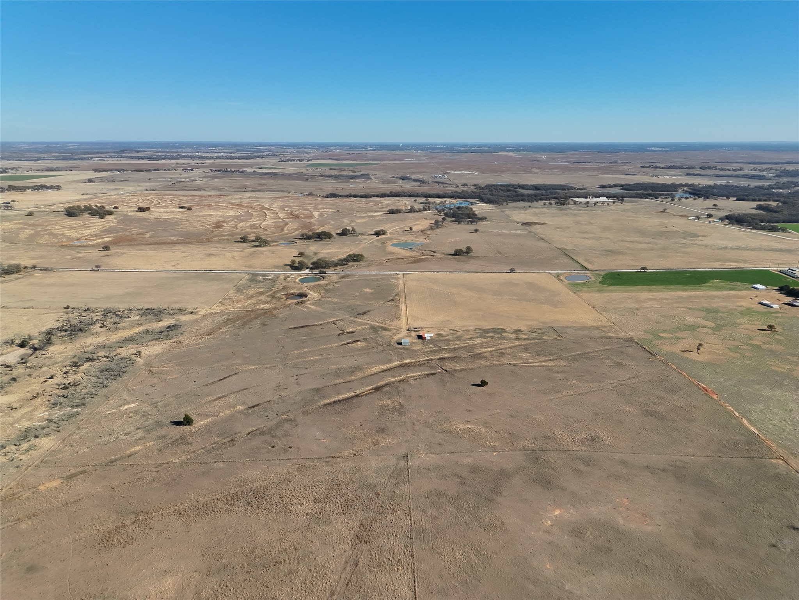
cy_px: 300
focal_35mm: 24
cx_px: 400
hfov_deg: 71.6
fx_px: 554
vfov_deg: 56.8
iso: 150
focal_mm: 6.72
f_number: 1.7
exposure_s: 1/5000
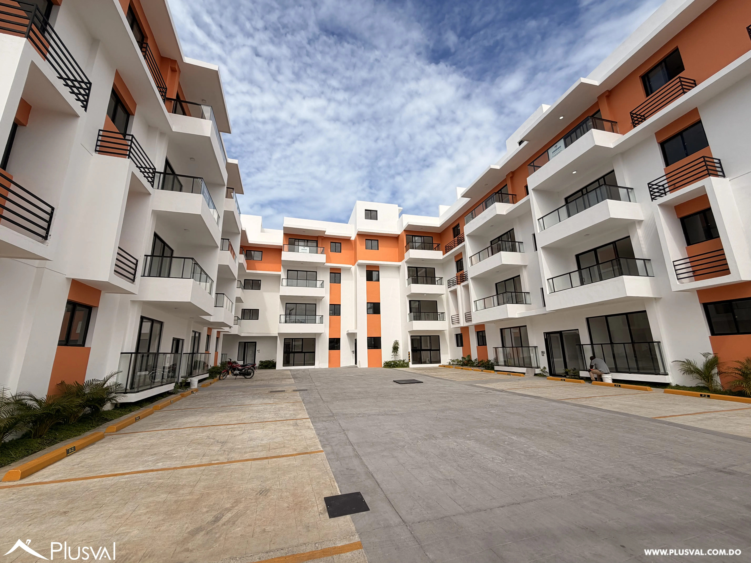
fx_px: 304
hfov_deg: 102.1
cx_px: 376
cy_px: 282
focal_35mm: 14
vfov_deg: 85.7
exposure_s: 1/1285
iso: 20
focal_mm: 2.22
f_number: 2.2
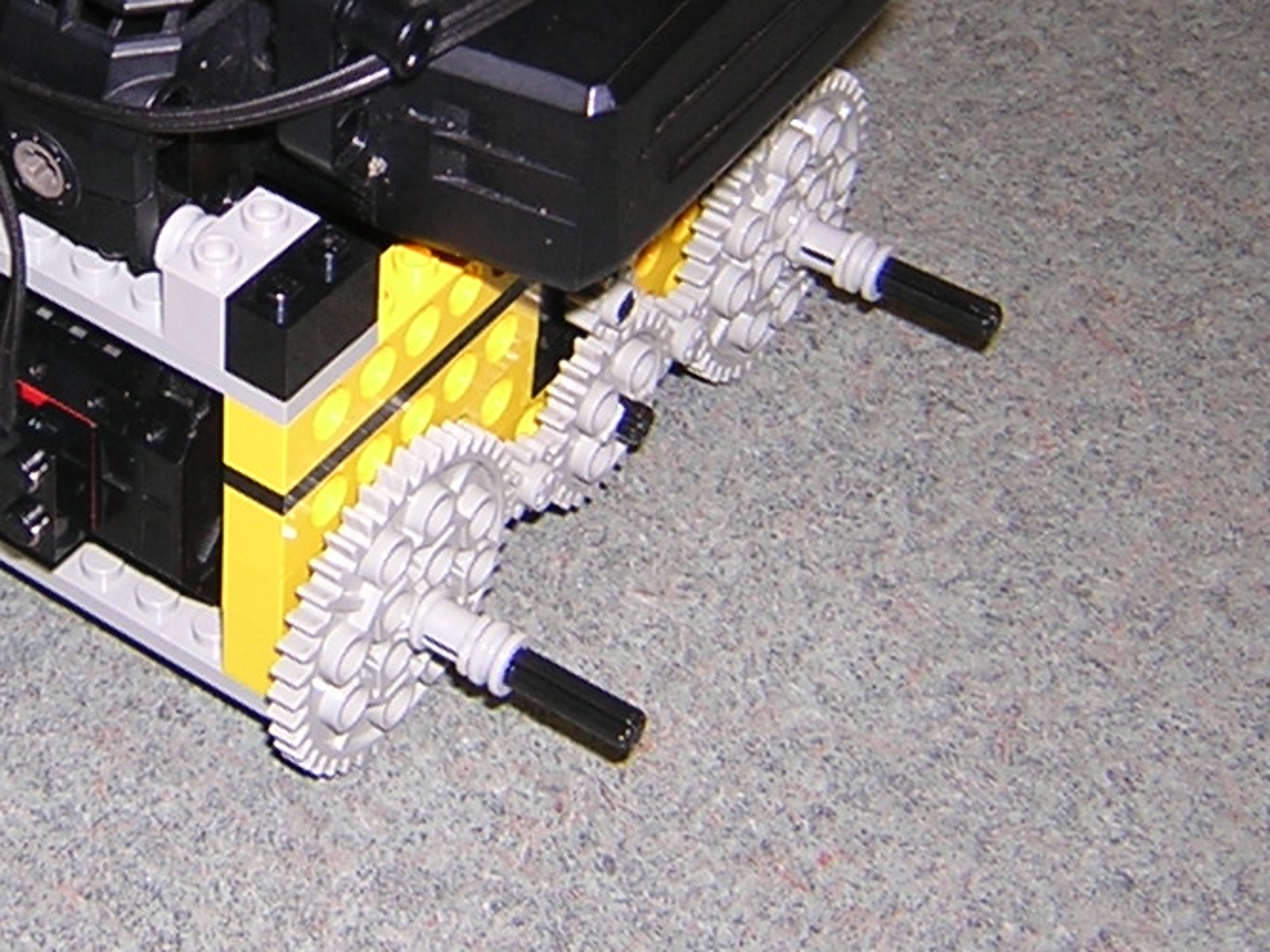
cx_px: 214
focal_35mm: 86
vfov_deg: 16.9
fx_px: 3154
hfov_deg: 22.4
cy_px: 102
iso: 100
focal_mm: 4.7
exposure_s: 1/60.1
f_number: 2.6
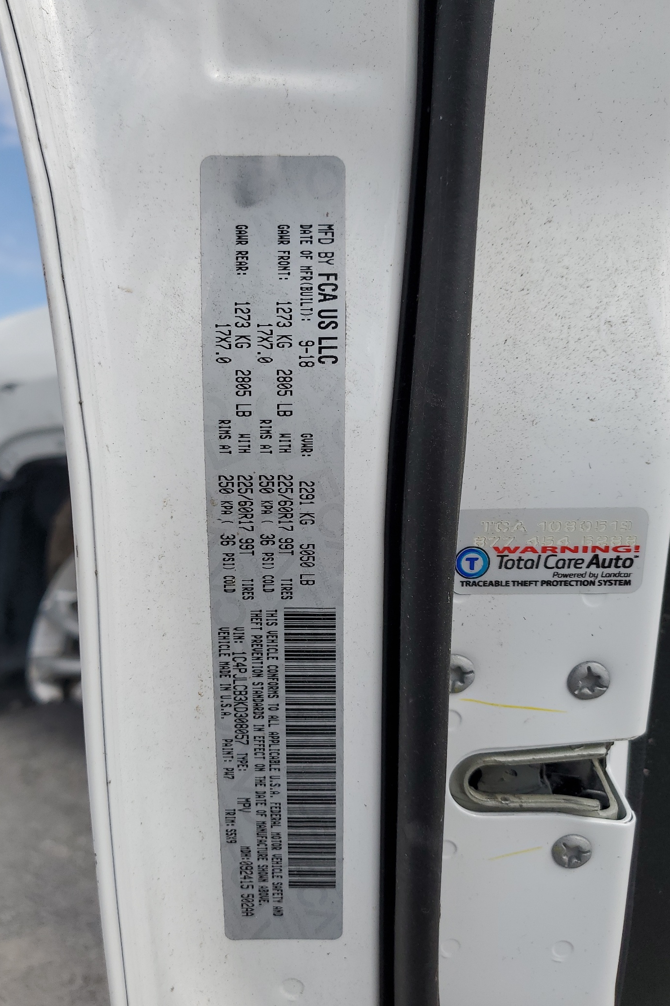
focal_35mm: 28
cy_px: 520
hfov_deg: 46.3
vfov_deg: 65.5
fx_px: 782
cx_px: 306
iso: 50
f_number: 1.5
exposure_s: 1/3333
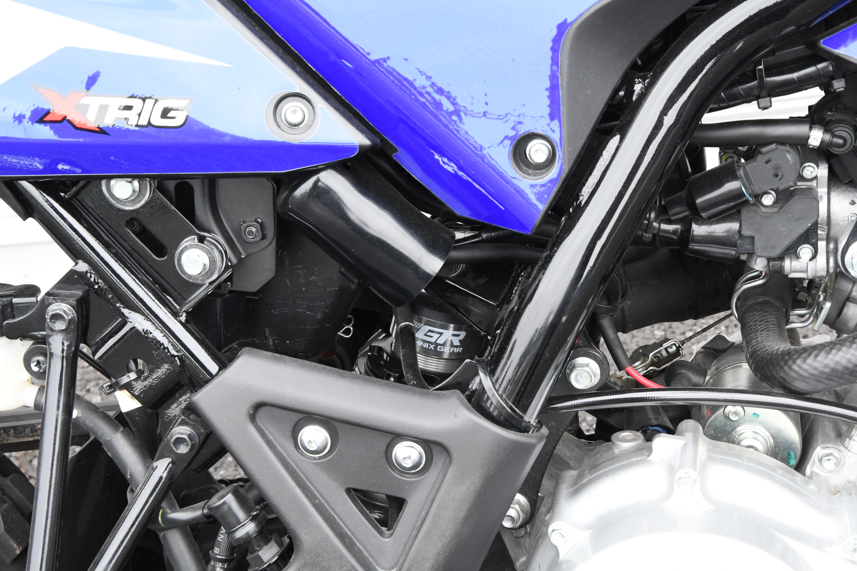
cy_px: 286
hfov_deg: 26.0
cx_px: 428
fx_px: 1857
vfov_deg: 17.5
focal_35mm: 78
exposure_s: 1/25
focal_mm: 52
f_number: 13
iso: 2000
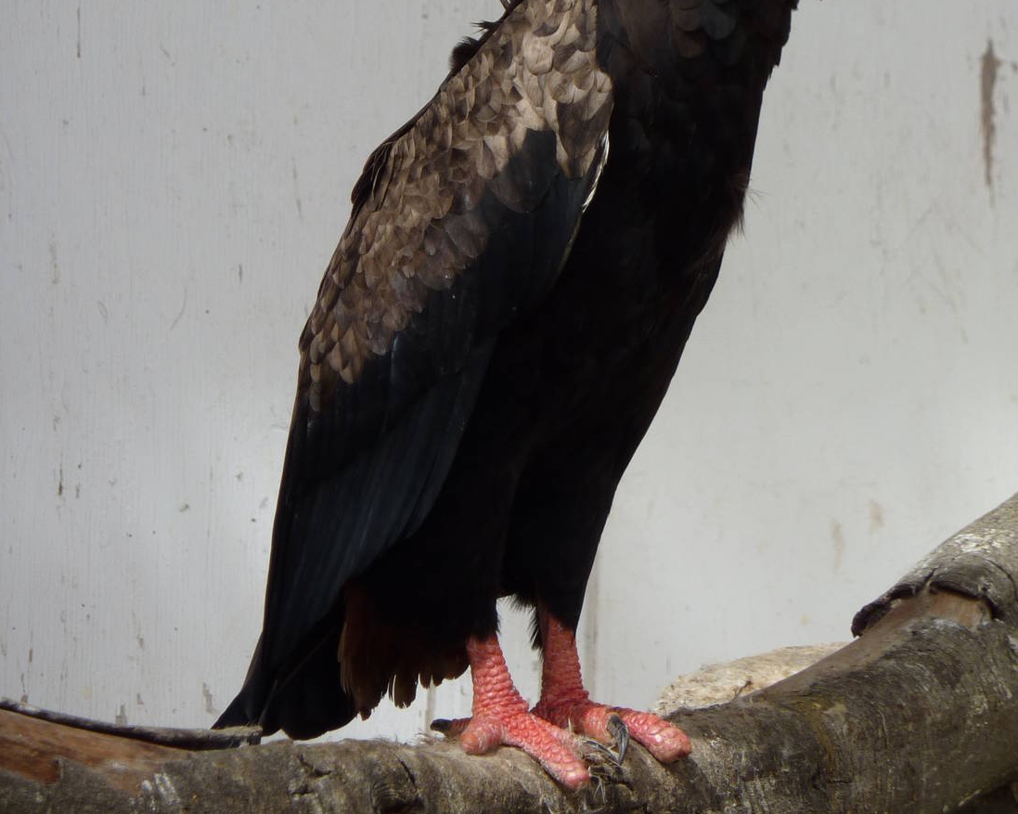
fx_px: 9006
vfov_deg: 5.2
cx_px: 493
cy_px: 151
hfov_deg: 6.5
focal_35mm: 299
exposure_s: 1/320
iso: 80
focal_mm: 34.4
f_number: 4.6
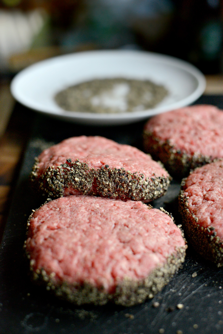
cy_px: 167
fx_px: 464
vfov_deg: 39.6
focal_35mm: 50
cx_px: 112
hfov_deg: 27.0
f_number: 3.2
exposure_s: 1/800
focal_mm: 50
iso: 3200
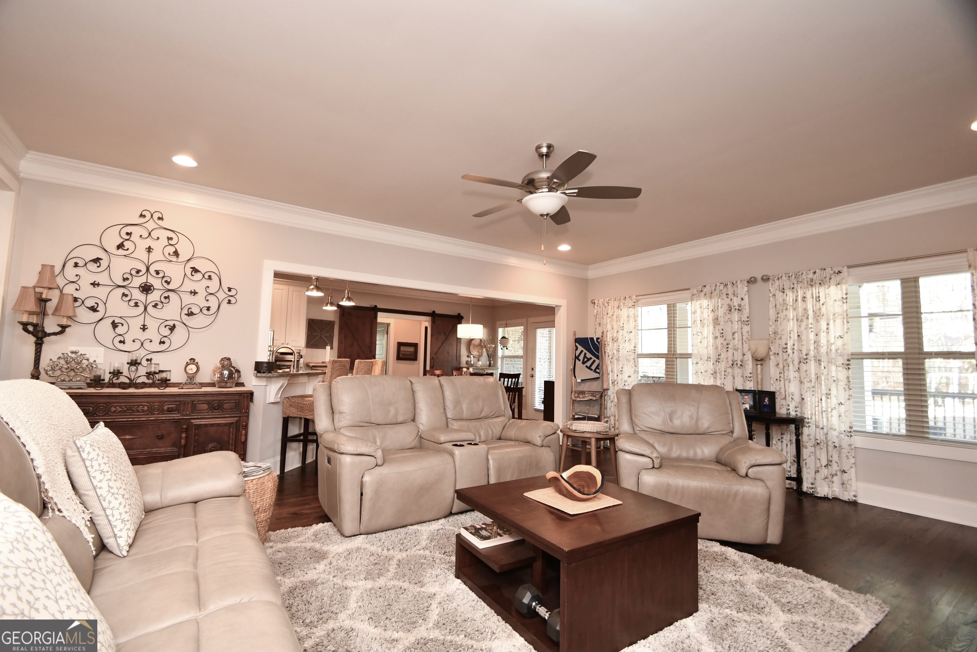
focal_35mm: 15
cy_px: 326
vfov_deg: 77.3
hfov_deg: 100.4
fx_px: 407
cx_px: 488
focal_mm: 10
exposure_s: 1/60
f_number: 4
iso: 900
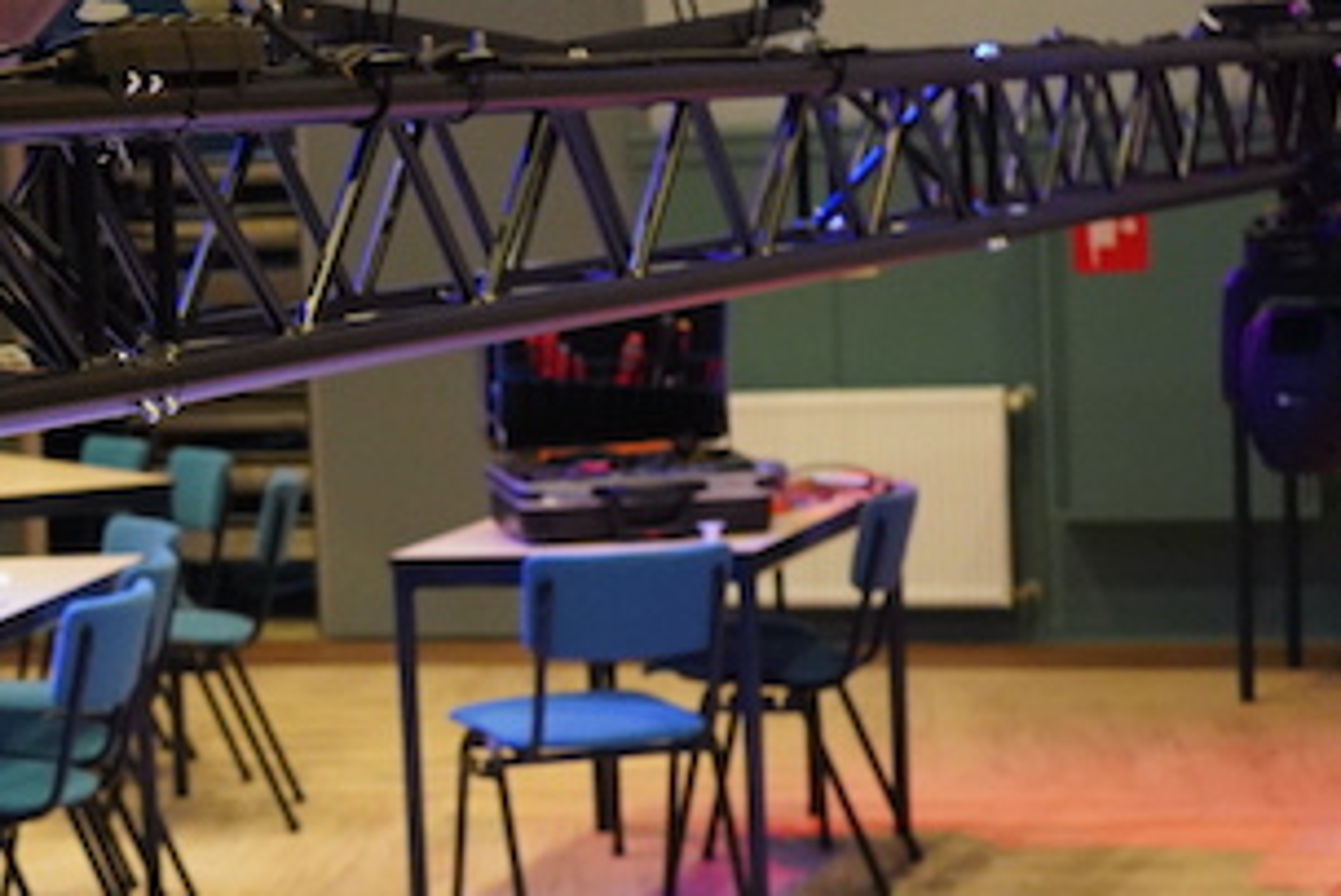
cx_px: -150
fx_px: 4211
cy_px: 554
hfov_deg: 17.5
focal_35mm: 113
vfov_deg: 12.1
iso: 6400
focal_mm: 43
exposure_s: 1/160
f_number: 4.5
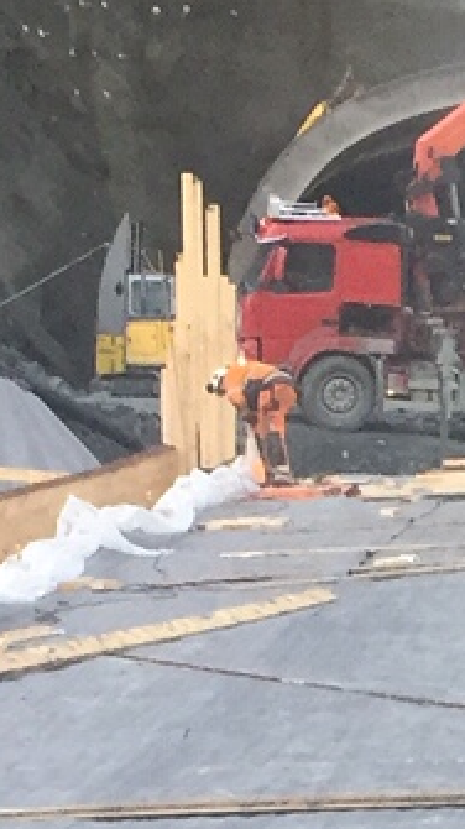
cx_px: 727
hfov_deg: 7.7
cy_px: 1114
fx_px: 3382
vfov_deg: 13.4
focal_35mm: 154
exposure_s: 1/33
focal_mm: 4.15
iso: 50
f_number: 2.2
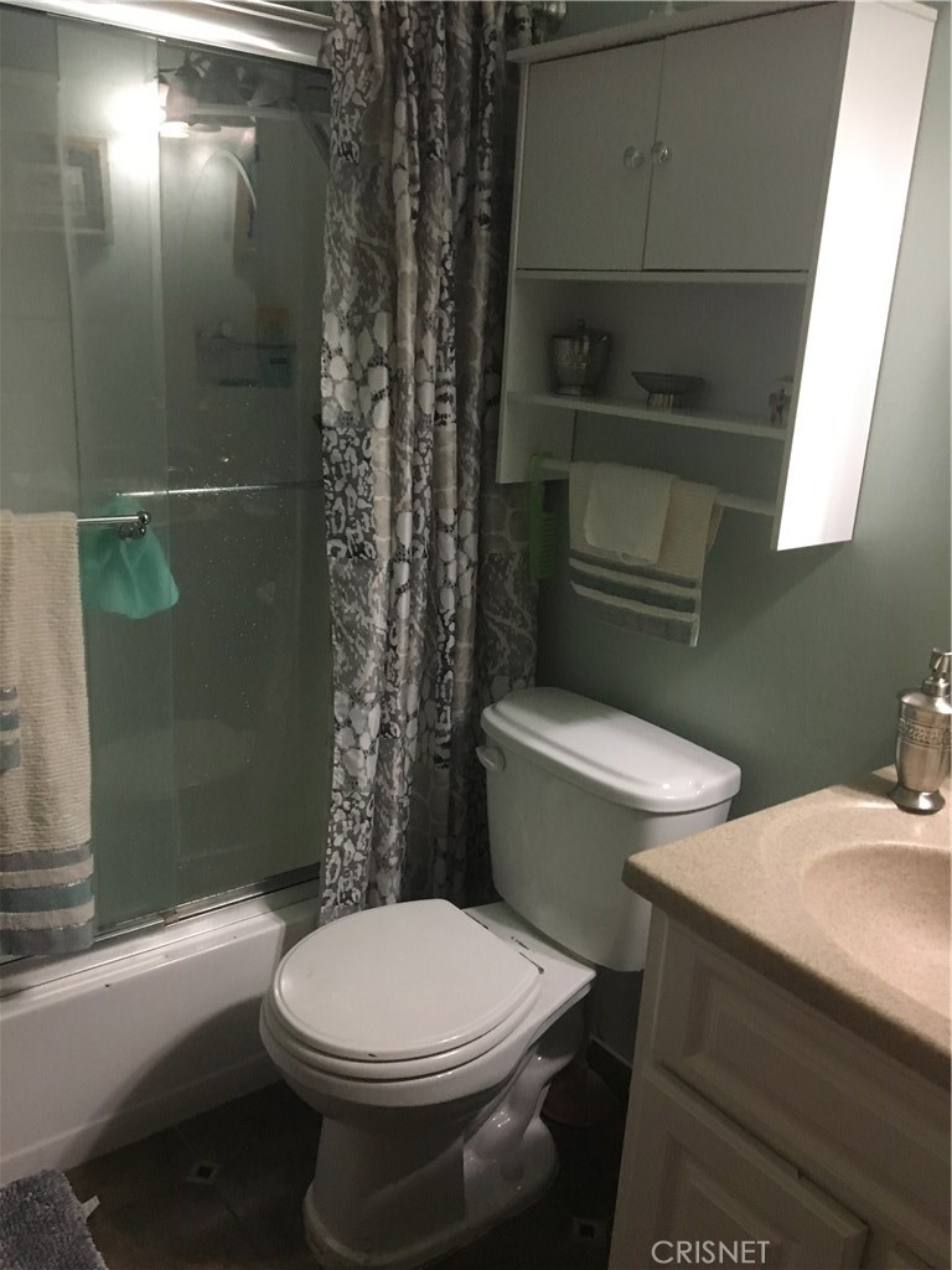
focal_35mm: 29
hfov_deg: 48.2
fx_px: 1063
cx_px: 476
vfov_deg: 61.7
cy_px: 635
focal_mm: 4.15
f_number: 2.2
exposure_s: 1/30
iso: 200
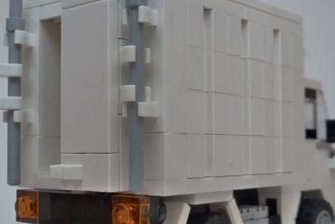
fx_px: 577
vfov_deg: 21.9
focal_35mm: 62
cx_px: 156
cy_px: 115
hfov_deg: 32.4
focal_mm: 6.4
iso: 400
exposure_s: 1/10
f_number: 3.7
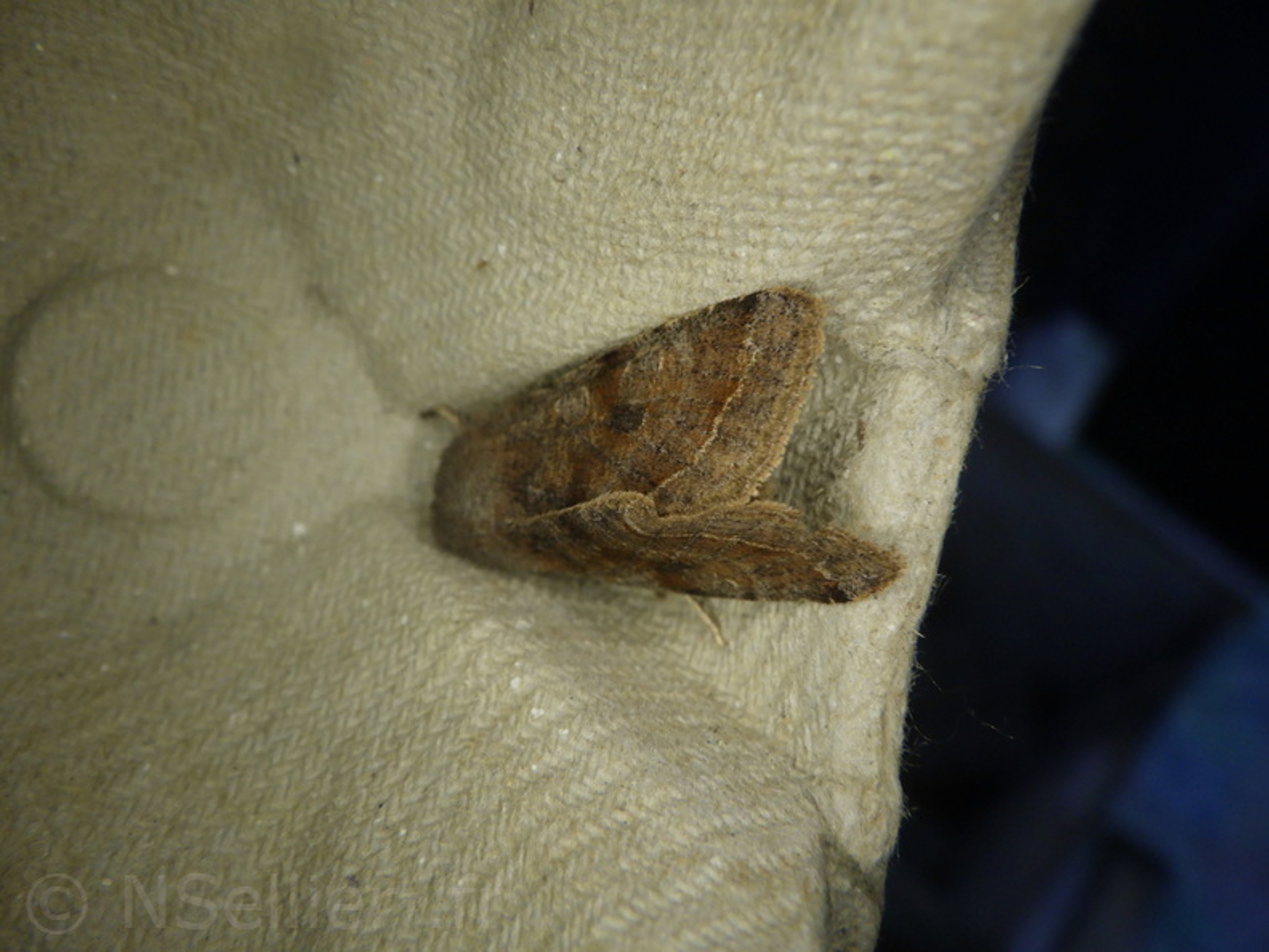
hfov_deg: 54.0
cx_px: 634
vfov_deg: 41.8
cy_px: 476
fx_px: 1246
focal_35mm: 34
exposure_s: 1/1250
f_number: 4.6
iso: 250
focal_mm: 6.1
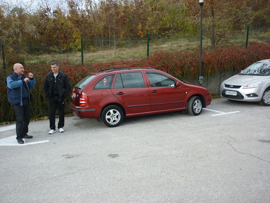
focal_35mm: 33
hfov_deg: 55.4
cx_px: 135
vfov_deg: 42.9
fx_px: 257
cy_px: 102
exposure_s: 1/160
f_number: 2.8
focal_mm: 5.5
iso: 80
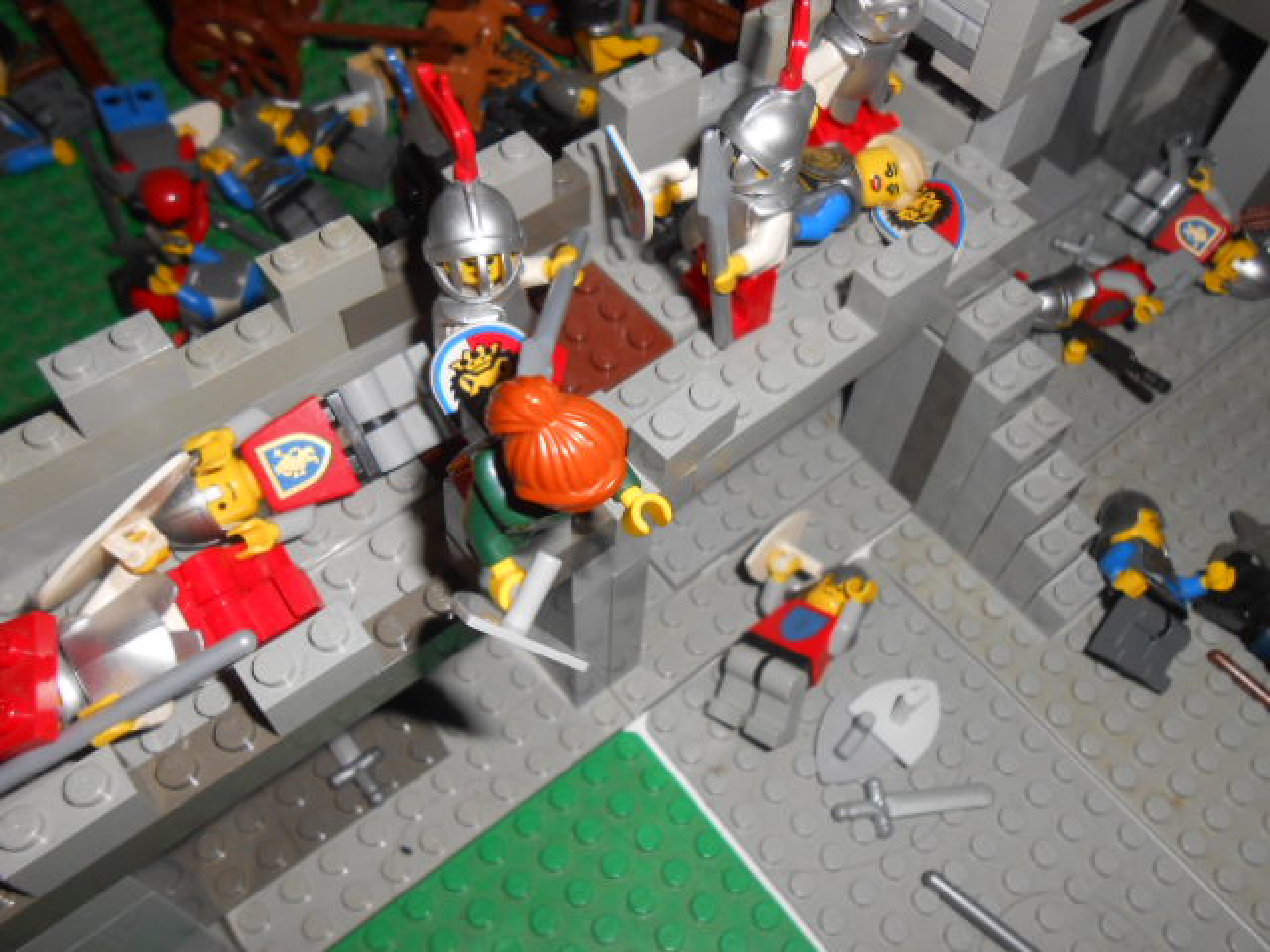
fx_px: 1101
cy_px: 476
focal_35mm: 30
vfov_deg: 46.8
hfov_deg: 60.0
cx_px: 635
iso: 200
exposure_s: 1/25
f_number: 11.9
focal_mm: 5.3
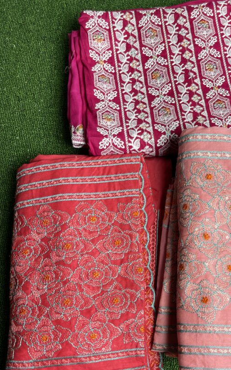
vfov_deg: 54.8
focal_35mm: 35
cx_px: 172
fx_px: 353
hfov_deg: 35.5
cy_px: 226
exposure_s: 1/100
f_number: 1.6
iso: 64
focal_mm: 5.1
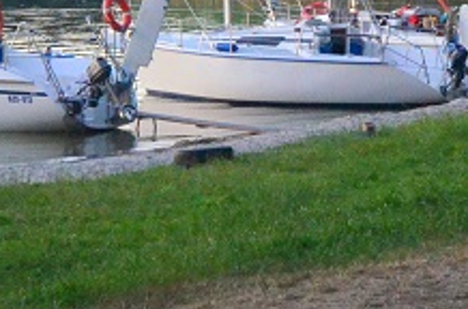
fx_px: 2139
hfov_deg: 12.5
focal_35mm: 165
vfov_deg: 8.2
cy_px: -40
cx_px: 216
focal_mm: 24
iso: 3200
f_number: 4.5
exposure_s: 1/400
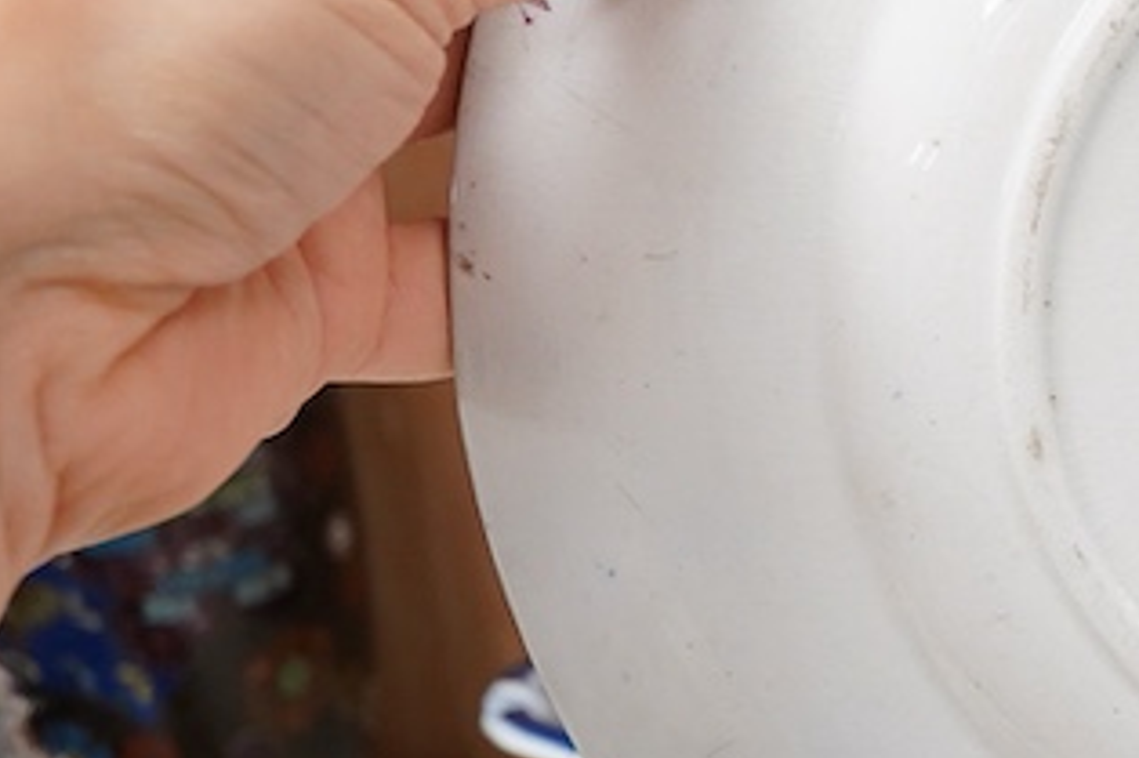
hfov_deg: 15.3
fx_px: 4079
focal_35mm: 129
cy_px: 359
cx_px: 1382
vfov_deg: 10.6
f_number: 8
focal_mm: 30
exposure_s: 1/125
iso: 1250
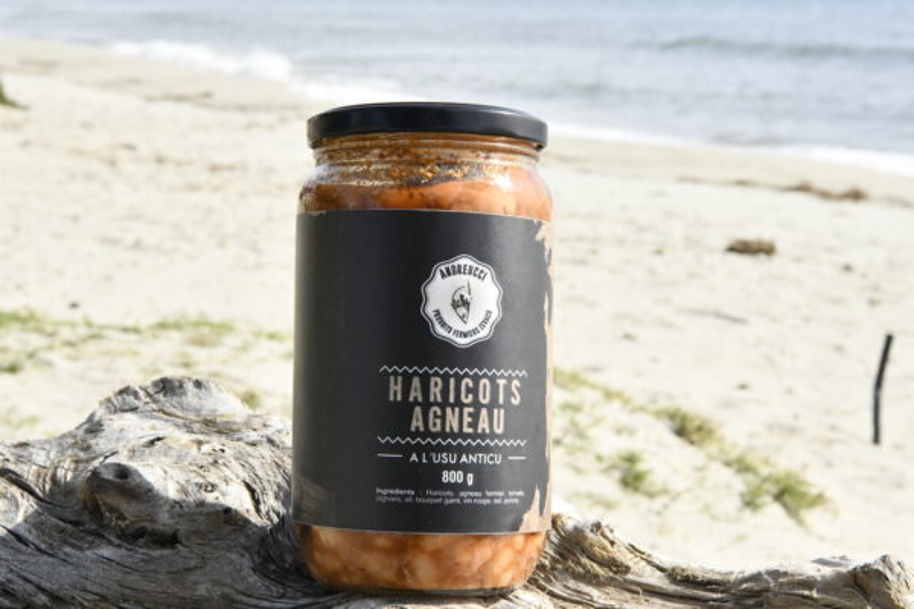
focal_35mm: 70
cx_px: 457
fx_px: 1777
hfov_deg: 28.8
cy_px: 304
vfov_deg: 19.5
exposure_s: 1/2500
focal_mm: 70
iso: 10000
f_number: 22
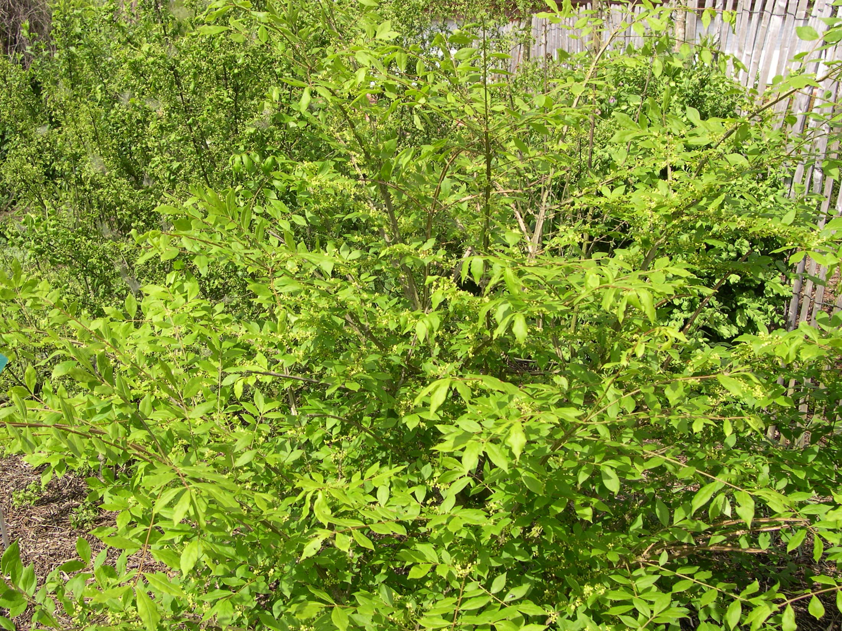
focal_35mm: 38
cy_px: 316
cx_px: 421
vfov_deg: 37.7
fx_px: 924
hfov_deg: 49.0
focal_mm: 8
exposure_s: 1/121
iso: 100
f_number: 7.6
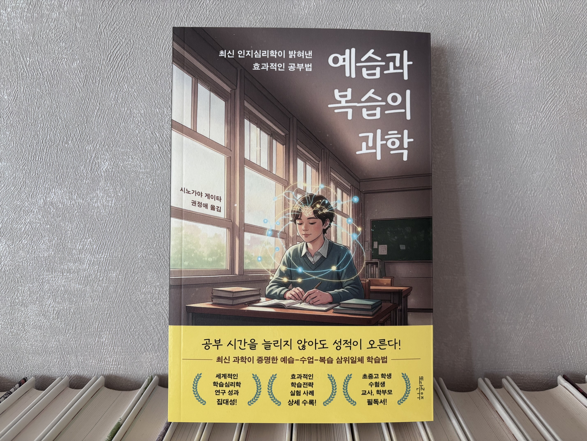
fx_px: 441
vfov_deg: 53.1
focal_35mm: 26
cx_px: 294
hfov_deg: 67.3
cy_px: 220
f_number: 1.6
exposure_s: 1/60
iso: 125
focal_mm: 5.96
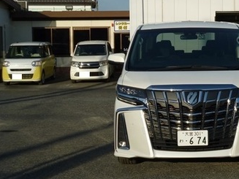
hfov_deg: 22.4
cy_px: 69
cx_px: 195
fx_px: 594
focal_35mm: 86
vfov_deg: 17.1
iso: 100
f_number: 4.1
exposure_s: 1/1300
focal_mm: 9.2
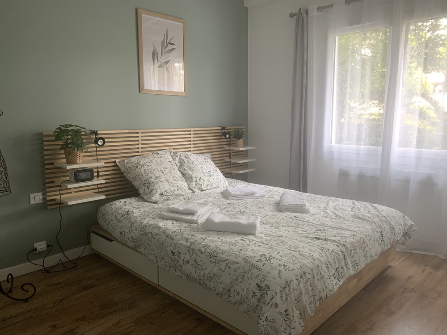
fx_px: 336
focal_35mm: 26
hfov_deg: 67.3
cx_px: 224
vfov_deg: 53.1
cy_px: 168
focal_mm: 4.25
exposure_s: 1/60
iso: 125
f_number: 1.8
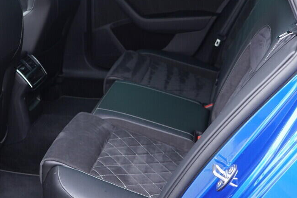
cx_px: 109
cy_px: 51
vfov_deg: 23.5
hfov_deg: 34.9
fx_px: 470
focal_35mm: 57
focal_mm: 24
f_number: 2.8
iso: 400
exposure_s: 1/40
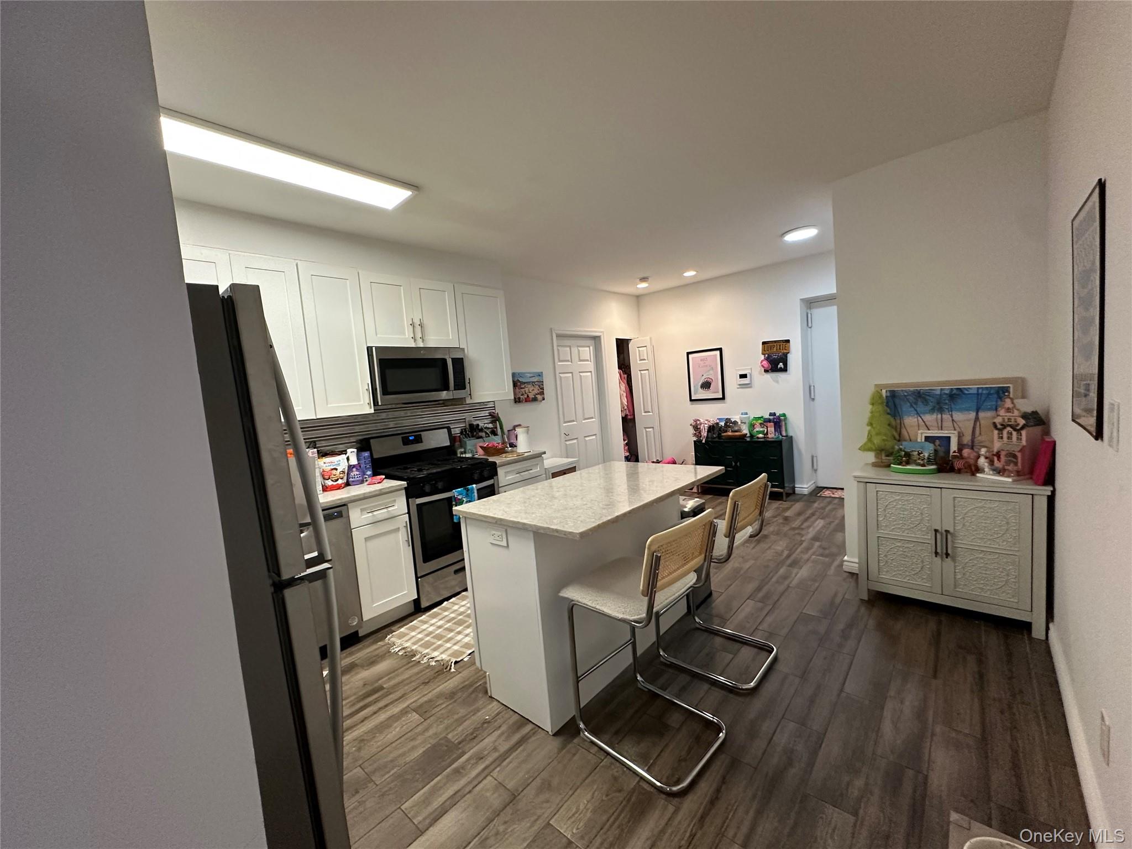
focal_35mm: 14
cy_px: 424
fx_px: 458
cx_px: 566
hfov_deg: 102.1
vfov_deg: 85.7
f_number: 2.2
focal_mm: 2.22
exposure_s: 1/120
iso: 320
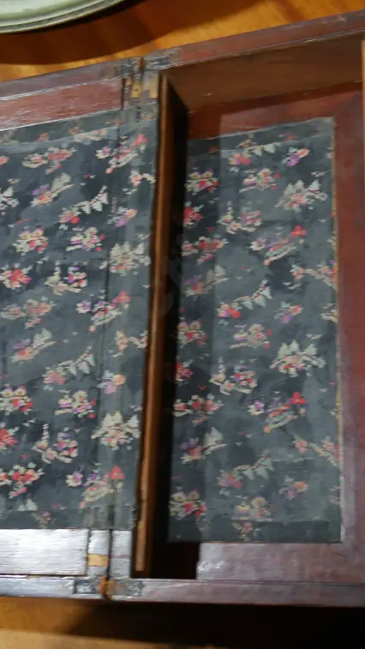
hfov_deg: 21.4
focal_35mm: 56
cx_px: 123
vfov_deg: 37.2
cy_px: 320
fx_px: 963
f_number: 4.1
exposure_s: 1/60
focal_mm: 19
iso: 500
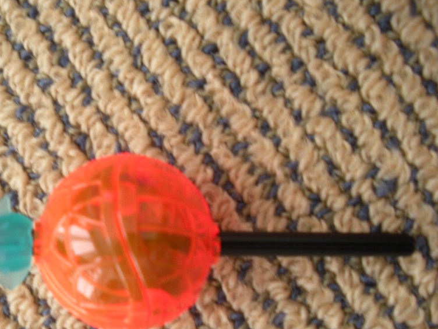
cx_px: 149
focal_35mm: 49
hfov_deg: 38.5
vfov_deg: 29.5
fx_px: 620
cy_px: 218
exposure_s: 1/56.7
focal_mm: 6.3
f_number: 3.5
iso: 131
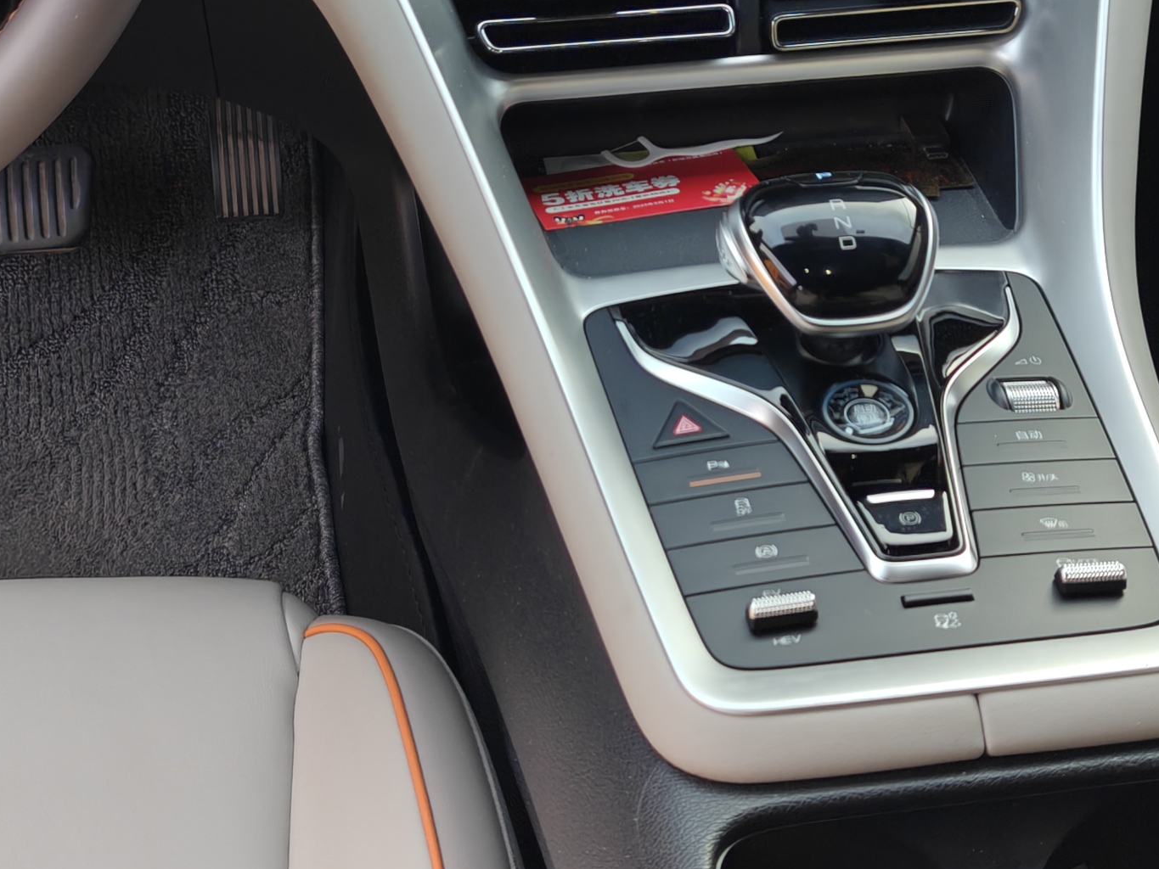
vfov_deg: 20.9
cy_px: 107
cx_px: 578
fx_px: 2310
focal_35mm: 69
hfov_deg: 28.2
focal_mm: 6.06
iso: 50
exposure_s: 1/56
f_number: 1.6
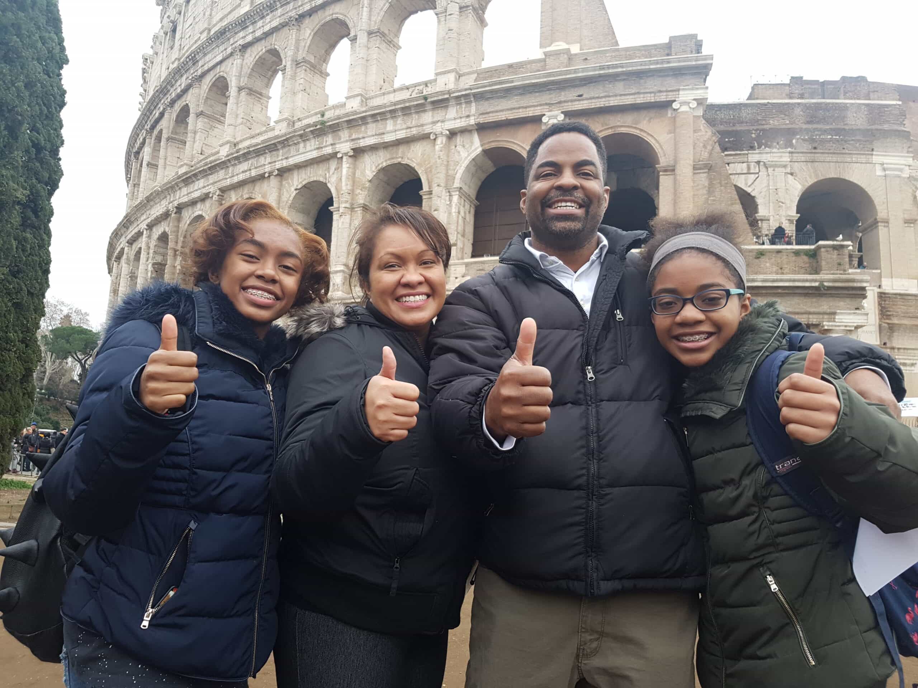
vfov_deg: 53.1
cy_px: 344
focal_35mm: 26
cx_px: 459
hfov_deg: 67.3
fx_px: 690
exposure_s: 1/100
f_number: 1.7
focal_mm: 4.2
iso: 64
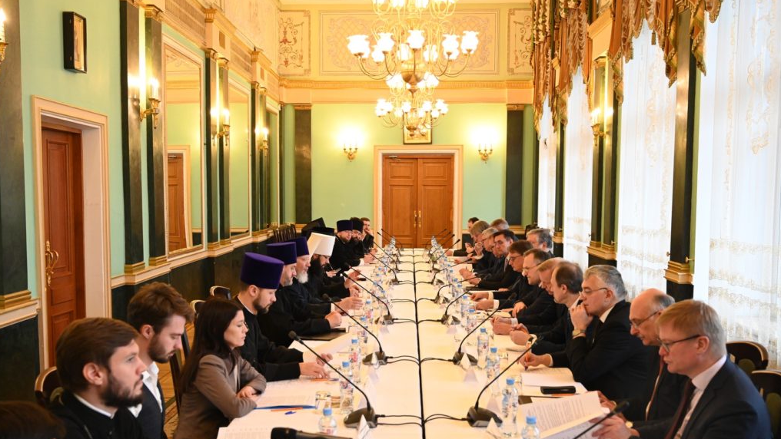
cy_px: 258
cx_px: 389
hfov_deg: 52.8
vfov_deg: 31.1
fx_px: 787
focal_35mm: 38
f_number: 5
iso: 3200
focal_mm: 36
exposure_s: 1/100
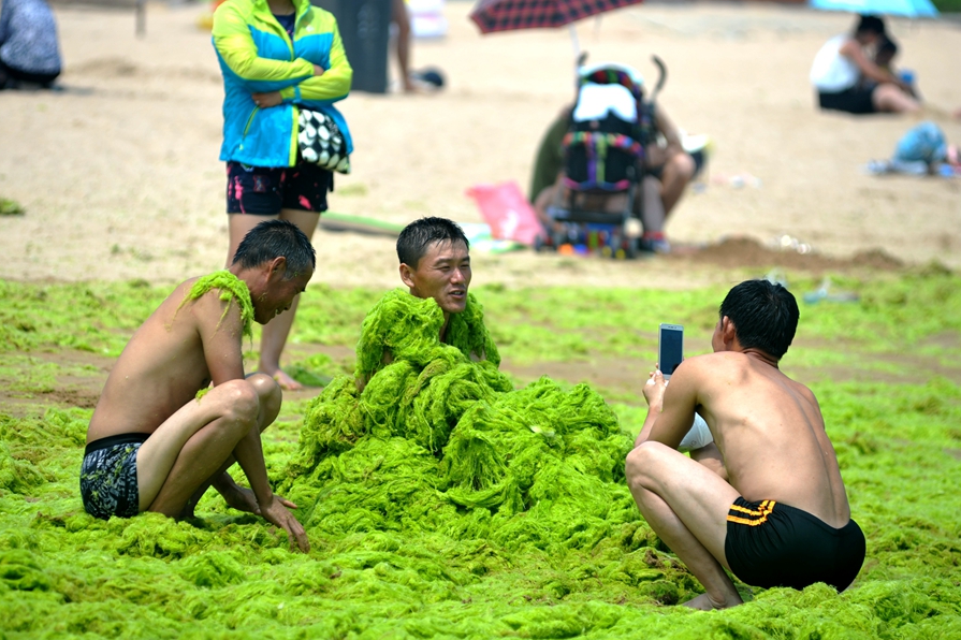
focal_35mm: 186
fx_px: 4963
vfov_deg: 7.4
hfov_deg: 11.1
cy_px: 319
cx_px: 482
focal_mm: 185
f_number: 4
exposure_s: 1/800
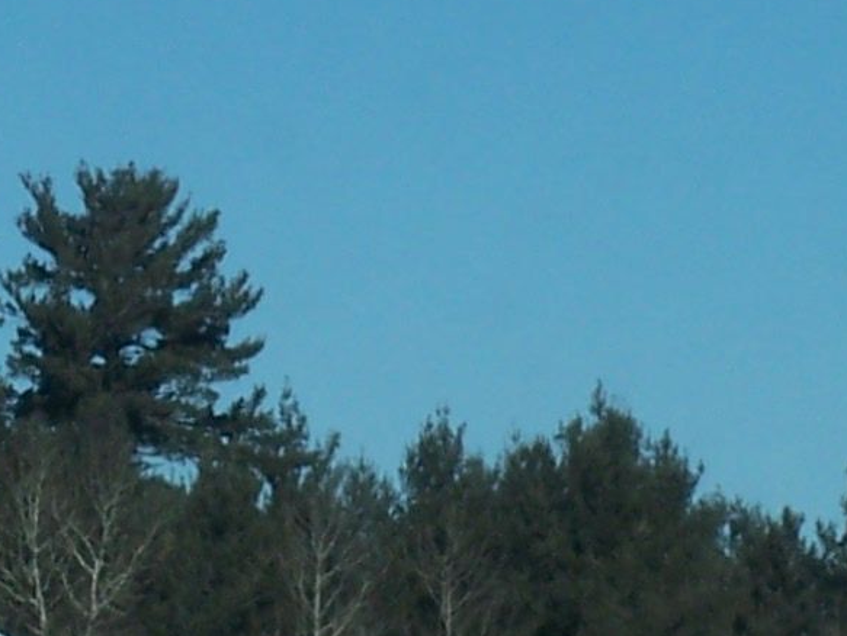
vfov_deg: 3.6
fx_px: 10161
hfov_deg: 4.8
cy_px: 405
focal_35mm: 415
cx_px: 551
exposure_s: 1/250
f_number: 8
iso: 64
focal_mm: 15.4
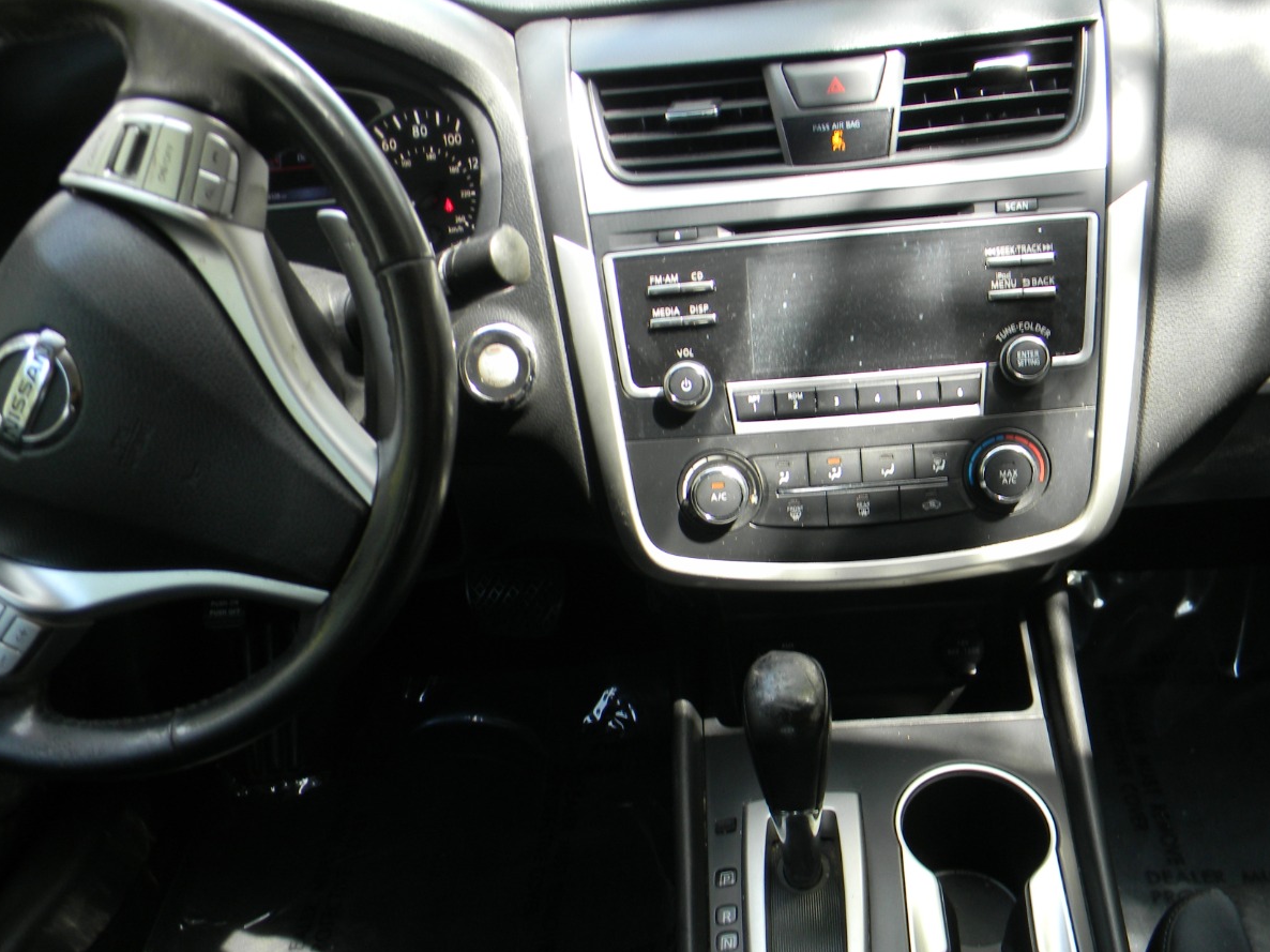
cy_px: 525
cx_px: 742
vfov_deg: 41.7
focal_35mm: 34
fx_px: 1247
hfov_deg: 53.7
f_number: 3.5
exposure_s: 1/41.2
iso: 80
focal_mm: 5
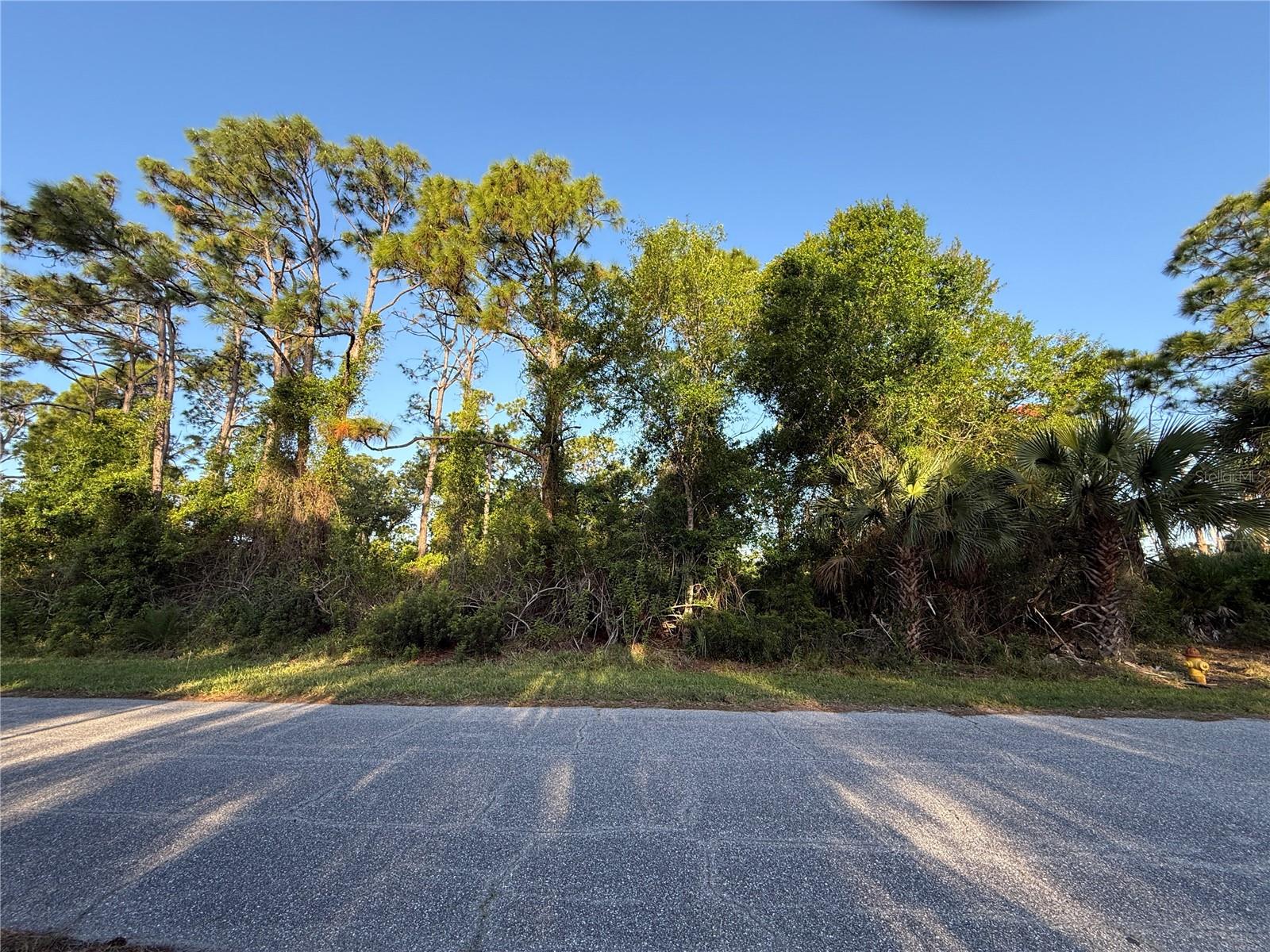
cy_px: 476
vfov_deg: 85.7
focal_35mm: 14
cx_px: 635
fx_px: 514
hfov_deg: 102.1
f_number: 2.2
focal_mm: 2.22
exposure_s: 1/374
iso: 64
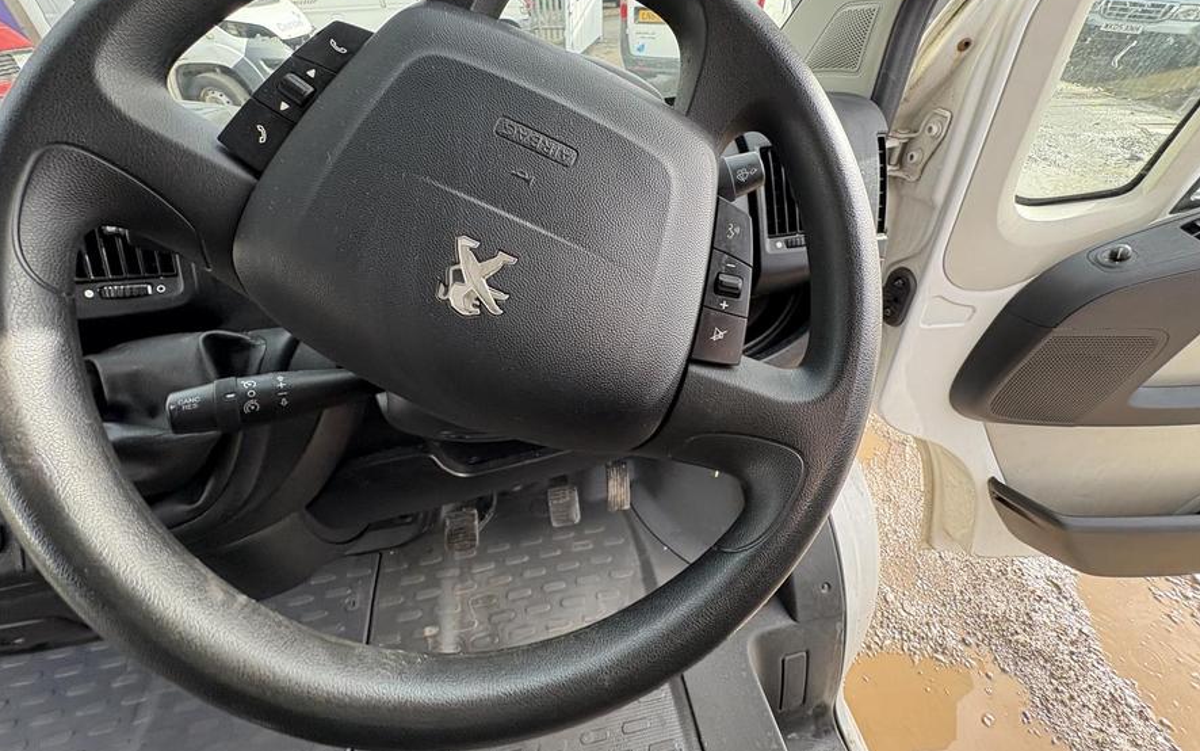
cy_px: 327
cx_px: 596
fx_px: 491
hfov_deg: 101.5
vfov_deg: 74.5
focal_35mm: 15
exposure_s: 1/141
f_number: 2.2
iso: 100
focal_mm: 2.22
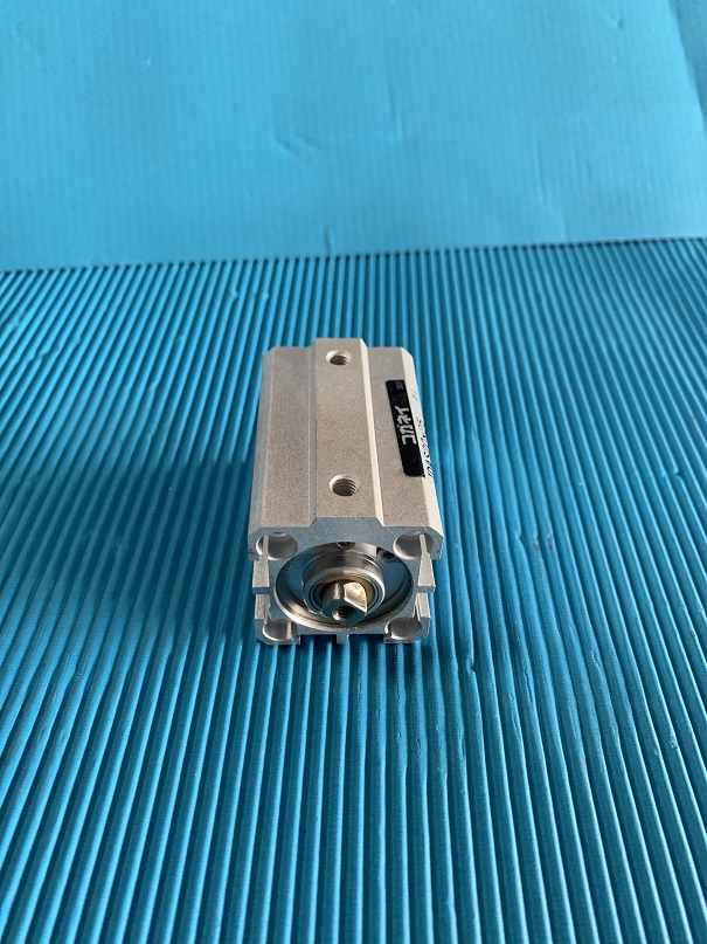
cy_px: 472
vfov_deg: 67.3
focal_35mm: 26
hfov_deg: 53.1
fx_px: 708
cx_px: 354
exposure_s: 1/60
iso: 160
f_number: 1.8
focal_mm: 4.25
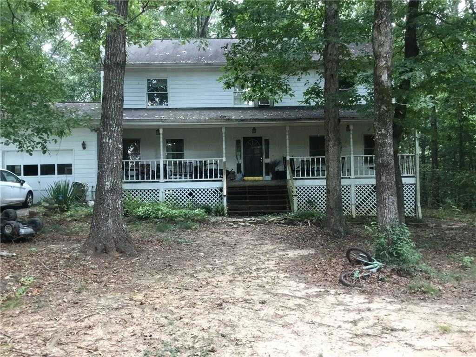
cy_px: 178
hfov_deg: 58.4
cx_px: 238
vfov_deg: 45.4
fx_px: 426
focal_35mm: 31
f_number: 2.4
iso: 50
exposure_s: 1/30
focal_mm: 3.3
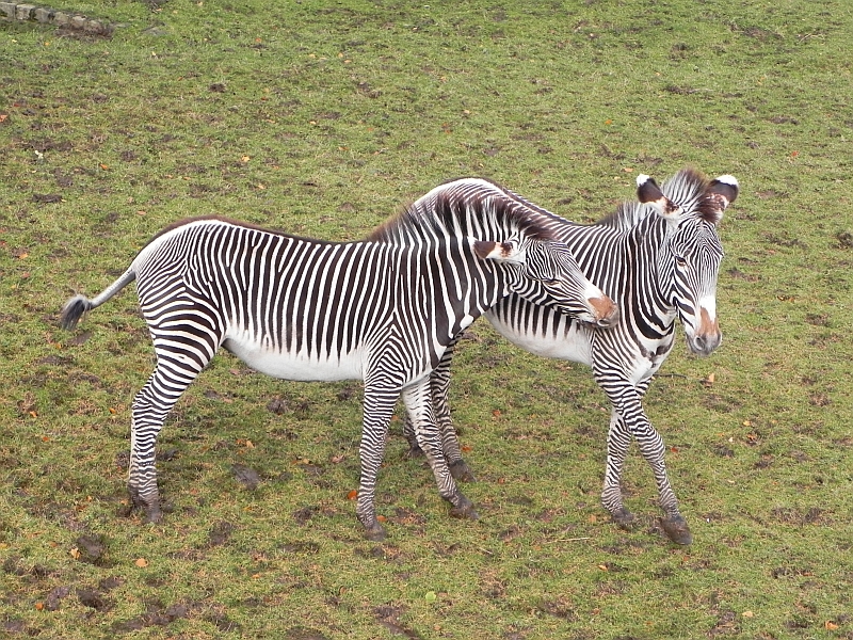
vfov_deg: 12.7
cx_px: 426
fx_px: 2883
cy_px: 320
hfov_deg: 16.8
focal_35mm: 117
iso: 160
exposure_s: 1/238
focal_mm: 20.8
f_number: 4
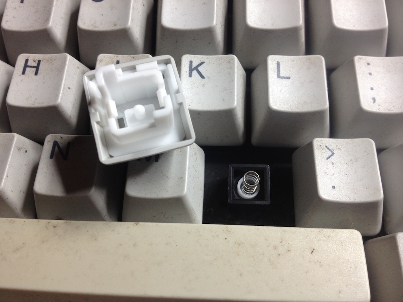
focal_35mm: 35
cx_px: 202
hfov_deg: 52.6
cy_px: 151
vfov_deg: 40.7
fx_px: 407
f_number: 2.4
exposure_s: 1/40
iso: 80
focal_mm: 4.28
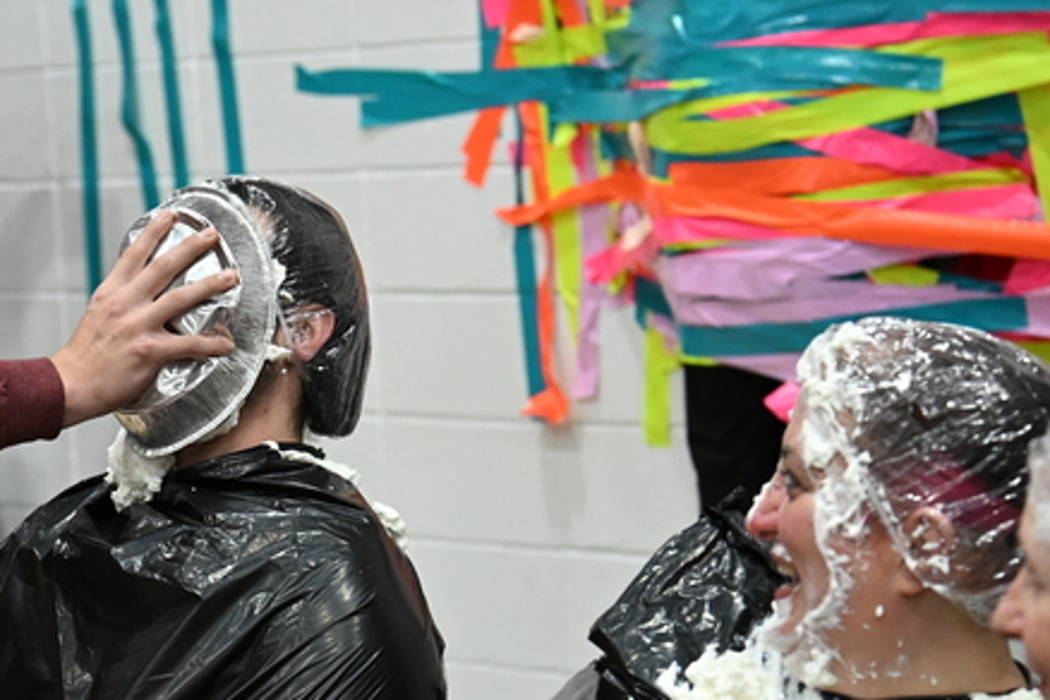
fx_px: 3412
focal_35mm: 117
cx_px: 151
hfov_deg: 17.3
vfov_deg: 11.7
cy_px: 390
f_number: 2.8
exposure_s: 1/1250
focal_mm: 50
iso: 3600
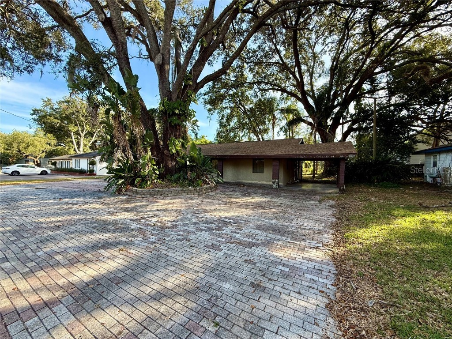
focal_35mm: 14
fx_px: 183
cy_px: 170
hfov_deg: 102.1
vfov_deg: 85.7
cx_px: 226
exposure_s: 1/298
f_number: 2.2
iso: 64
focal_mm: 2.22
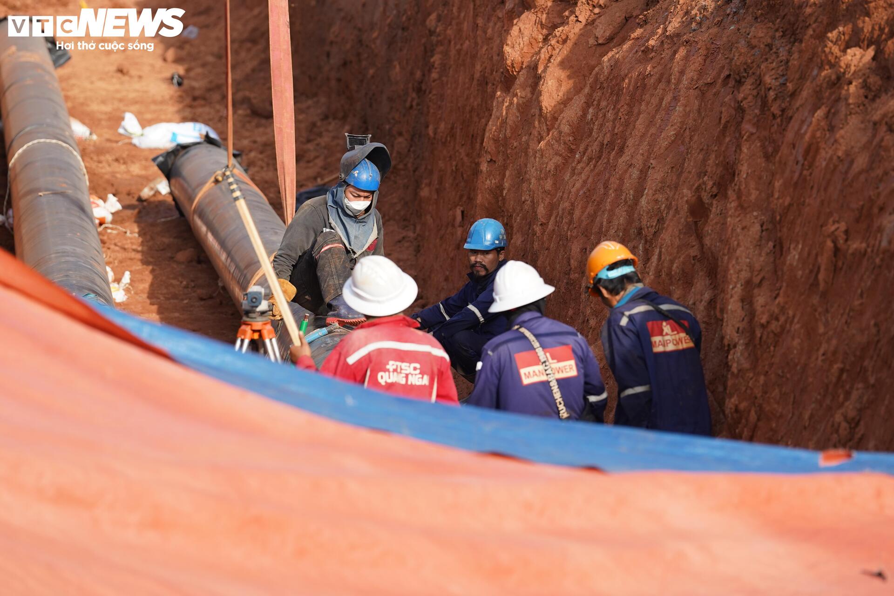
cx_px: 447
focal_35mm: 200
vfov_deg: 6.9
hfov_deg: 10.3
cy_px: 298
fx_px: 4966
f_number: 4
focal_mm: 200
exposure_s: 1/1600
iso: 640
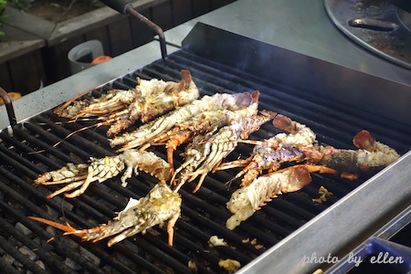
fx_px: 811
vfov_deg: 19.2
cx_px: 206
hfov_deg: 28.5
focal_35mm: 71
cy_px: 137
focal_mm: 26.26
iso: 800
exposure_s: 1/25
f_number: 4
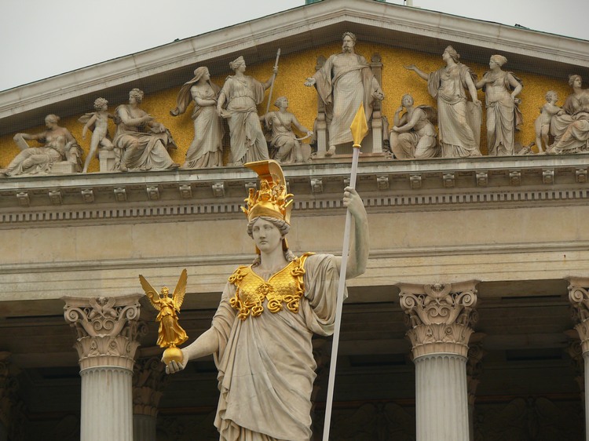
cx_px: 294
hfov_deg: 10.4
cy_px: 220
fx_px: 3249
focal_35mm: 191
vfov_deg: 7.8
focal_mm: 40.4
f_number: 4
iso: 100
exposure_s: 1/200
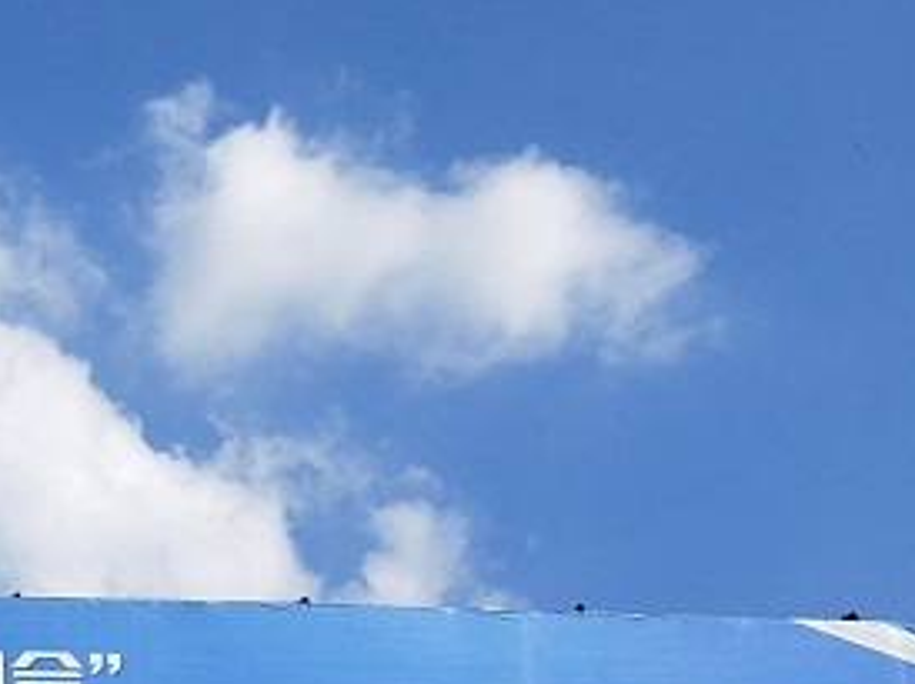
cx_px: 47
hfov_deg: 25.6
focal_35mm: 73
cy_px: 237
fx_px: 1928
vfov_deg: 20.1
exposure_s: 1/2222
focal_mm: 4.27
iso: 33
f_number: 1.7
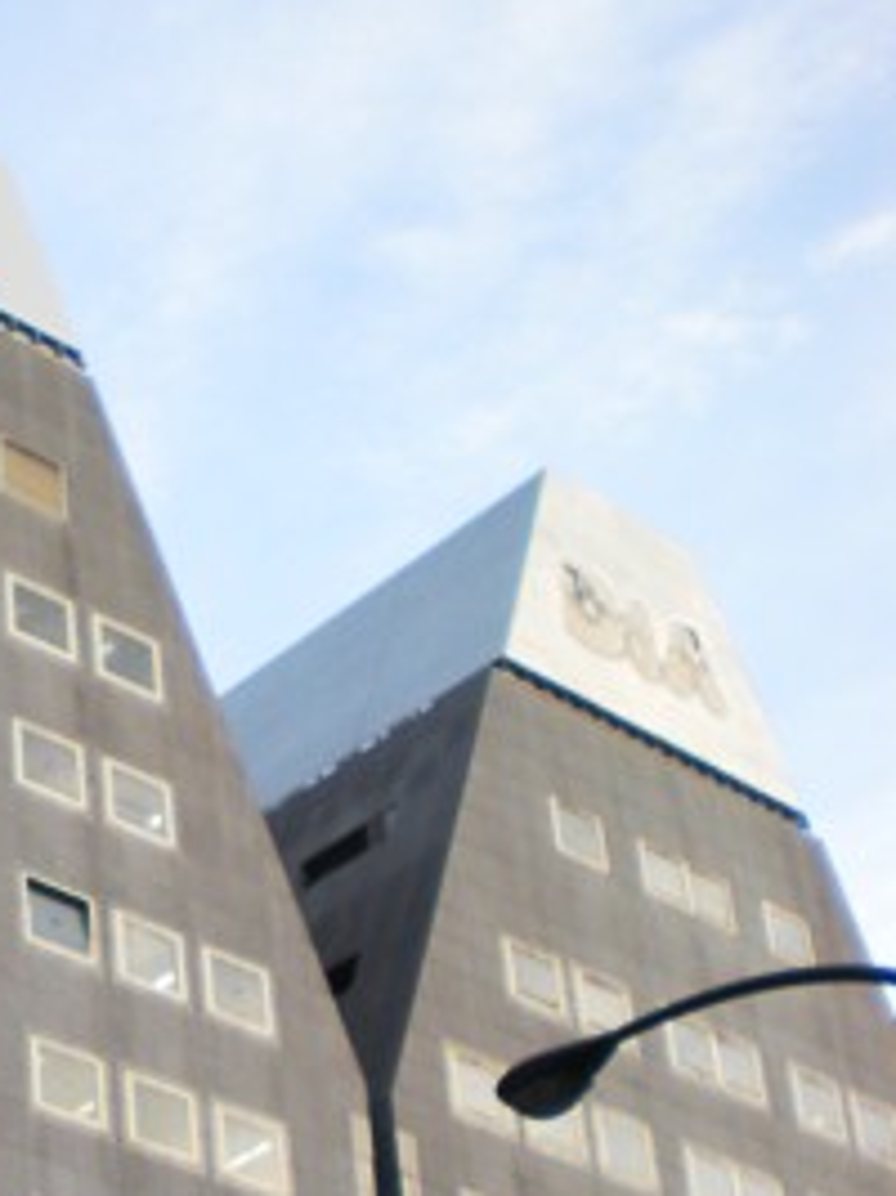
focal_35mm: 91
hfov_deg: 15.7
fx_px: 3143
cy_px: 1245
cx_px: -134
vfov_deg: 20.7
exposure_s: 1/77
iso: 64
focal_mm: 6.3
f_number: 3.1
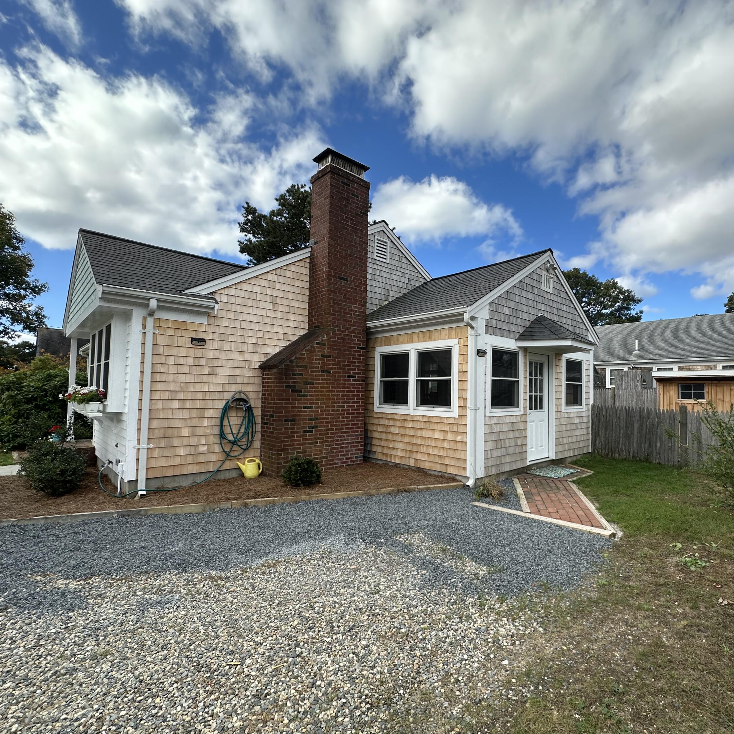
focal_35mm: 17
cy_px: 376
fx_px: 408
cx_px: 430
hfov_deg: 83.2
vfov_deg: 84.0
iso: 40
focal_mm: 2.22
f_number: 2.2
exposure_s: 1/812
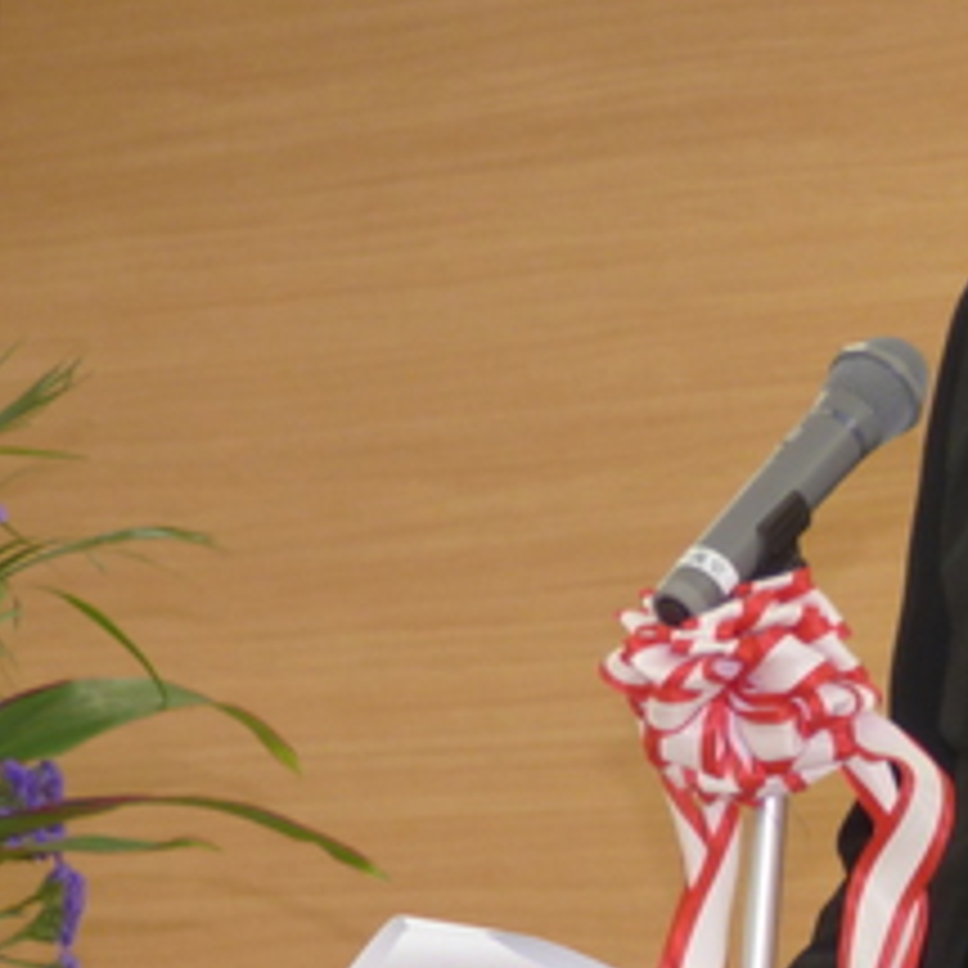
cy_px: 603
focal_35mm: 266
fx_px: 8416
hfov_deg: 6.5
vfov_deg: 6.6
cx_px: 1231
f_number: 4.7
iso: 200
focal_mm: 15.97
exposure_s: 1/60
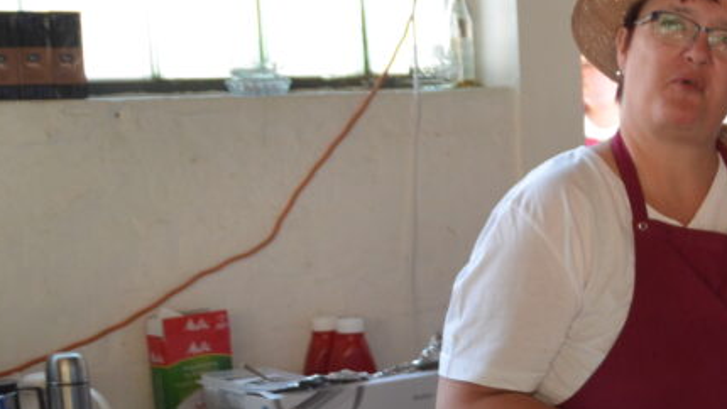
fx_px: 2110
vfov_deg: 11.0
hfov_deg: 18.4
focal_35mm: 109
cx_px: 896
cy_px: 398
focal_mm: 25
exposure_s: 1/100
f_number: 5
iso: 400
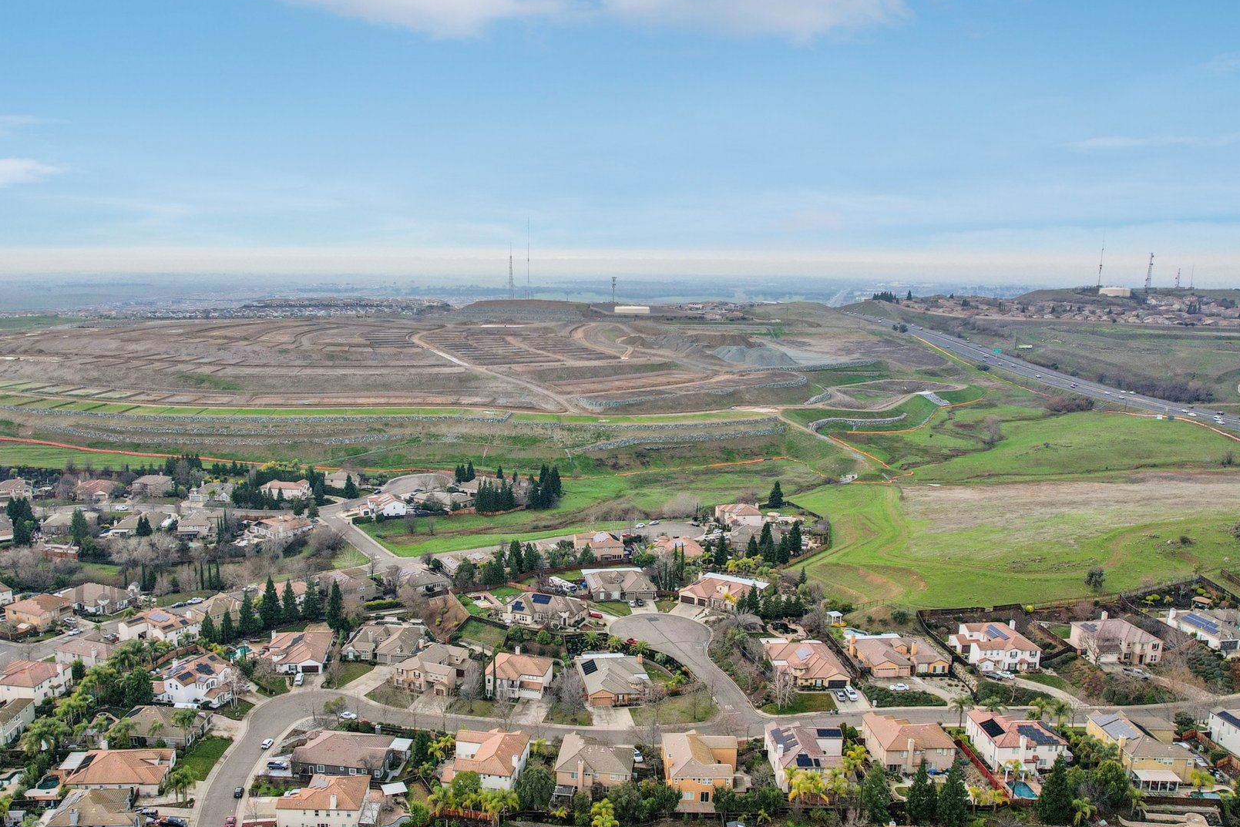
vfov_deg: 46.3
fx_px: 964
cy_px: 470
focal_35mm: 28
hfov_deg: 65.2
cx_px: 541
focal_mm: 8.4
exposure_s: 1/2000
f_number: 2.8
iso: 100
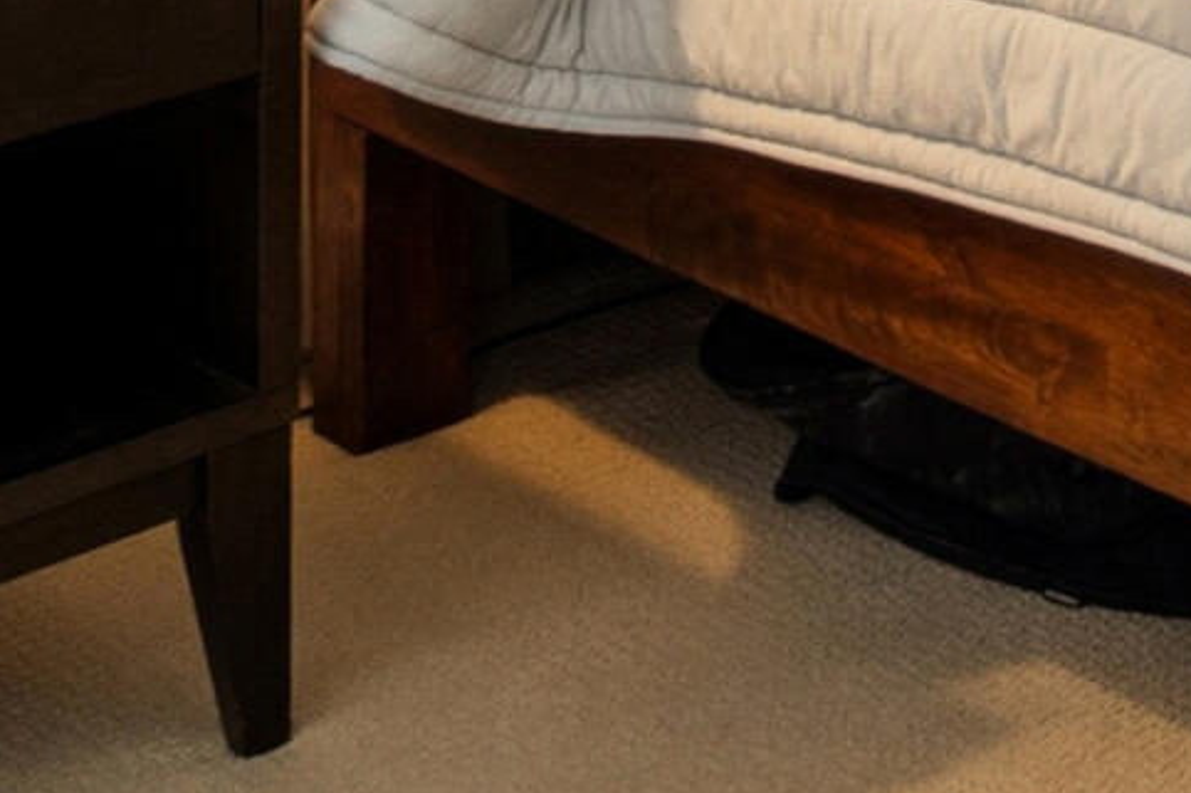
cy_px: -1314
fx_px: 3704
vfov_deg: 10.1
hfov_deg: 14.1
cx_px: 2637
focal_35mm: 112
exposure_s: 1/10
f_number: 9
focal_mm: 12
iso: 200
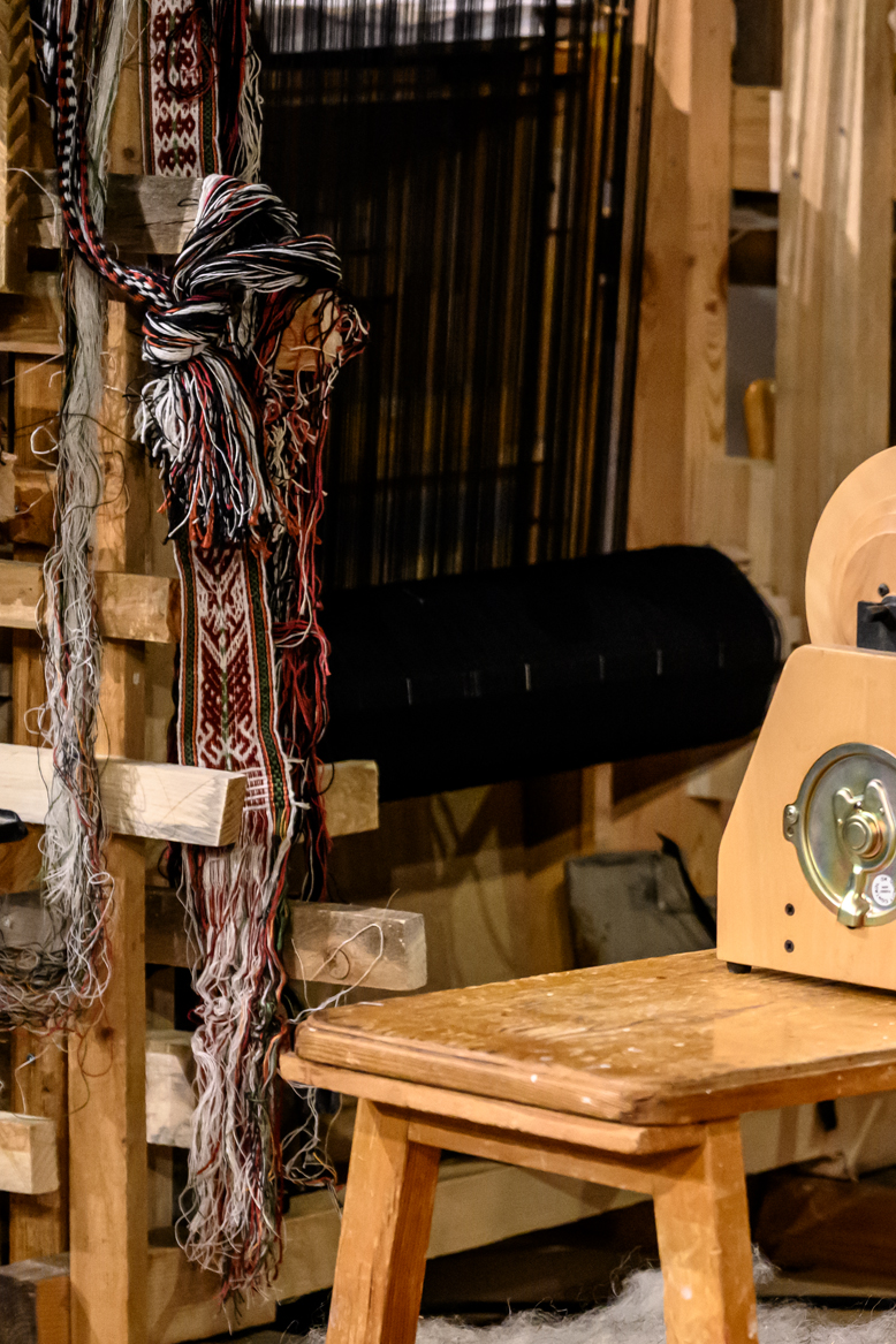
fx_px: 6981
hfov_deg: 7.2
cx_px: 1418
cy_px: 479
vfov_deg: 11.0
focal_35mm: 187
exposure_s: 1/200
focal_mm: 88
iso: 4000
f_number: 4
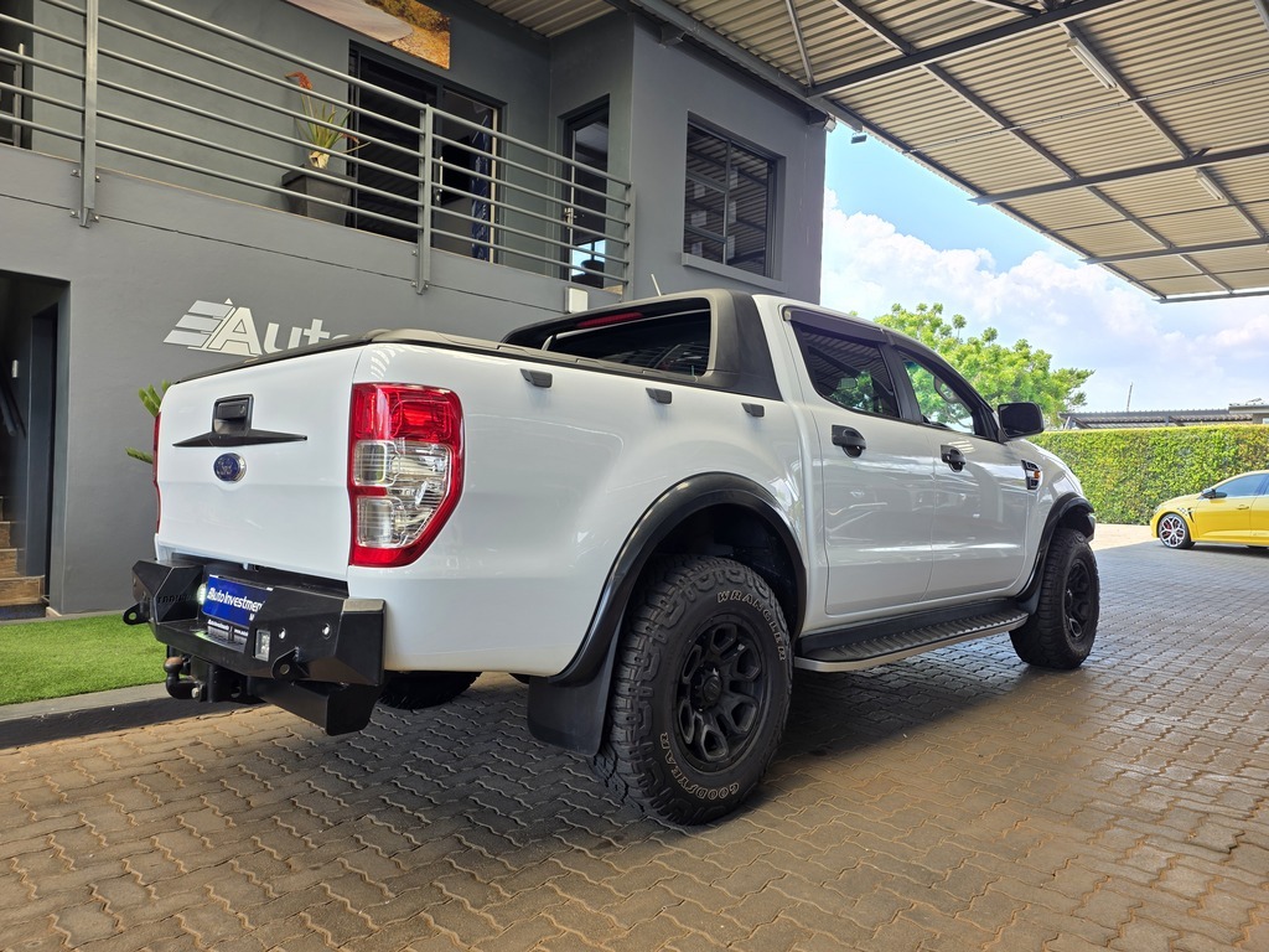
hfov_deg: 73.9
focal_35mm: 23
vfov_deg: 58.9
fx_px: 843
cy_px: 476
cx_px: 634
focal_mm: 6.25
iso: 32
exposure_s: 1/180
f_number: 1.7
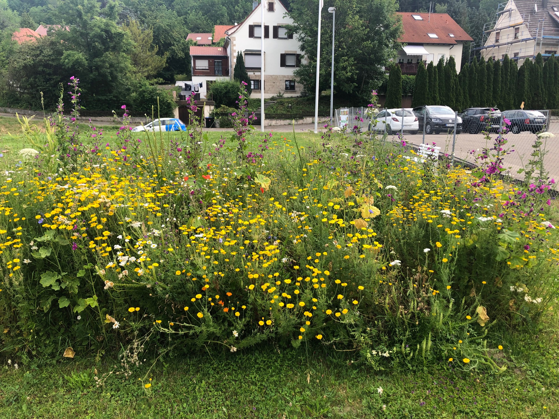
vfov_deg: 49.7
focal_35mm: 28
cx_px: 280
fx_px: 452
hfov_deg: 63.4
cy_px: 210
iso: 20
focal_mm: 3.99
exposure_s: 1/335
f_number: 1.8
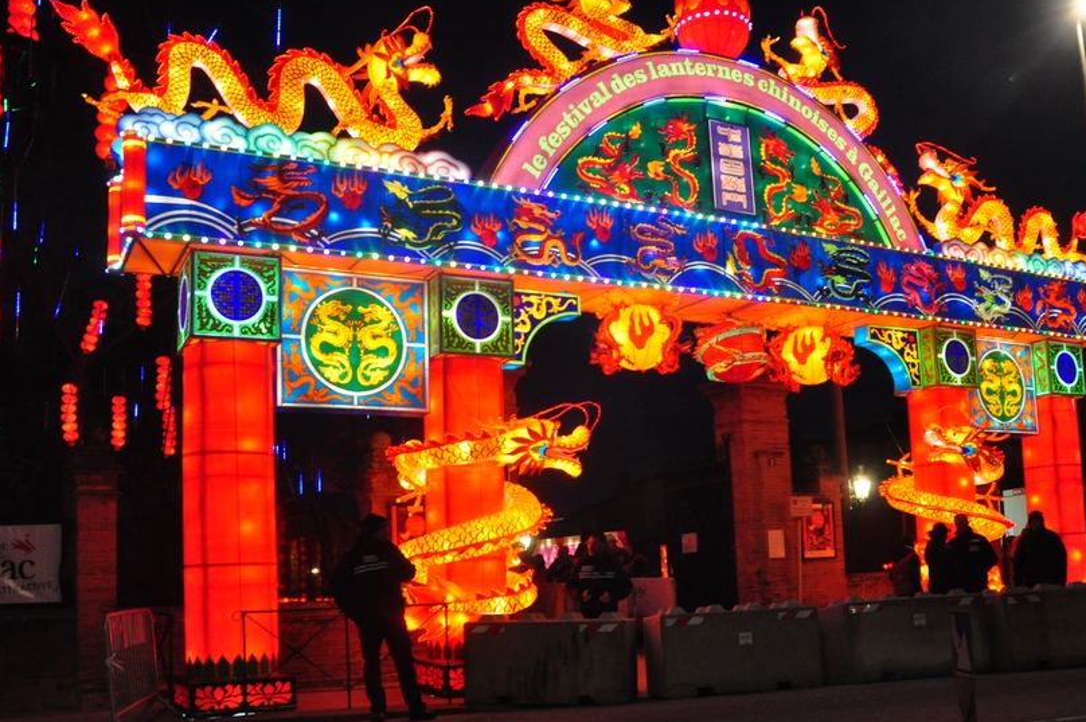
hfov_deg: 50.6
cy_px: 440
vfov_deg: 34.8
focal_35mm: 38
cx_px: 603
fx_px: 1145
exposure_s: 1/50
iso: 1600
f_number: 3.5
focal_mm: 20
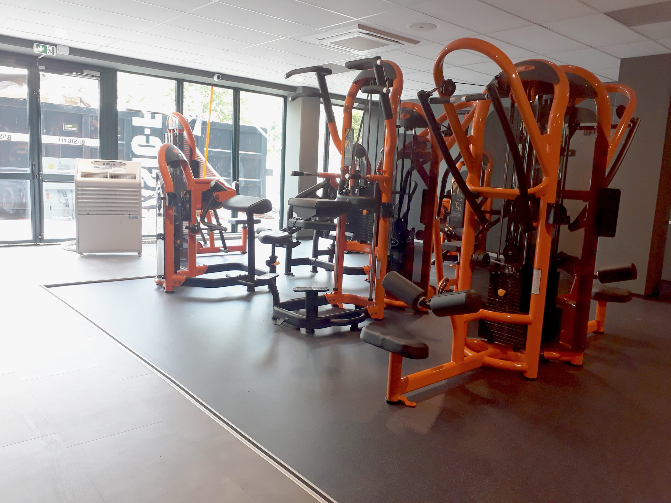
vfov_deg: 51.4
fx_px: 523
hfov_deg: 65.3
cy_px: 252
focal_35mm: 27
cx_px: 336
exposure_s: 1/33
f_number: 1.9
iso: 80
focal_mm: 3.6
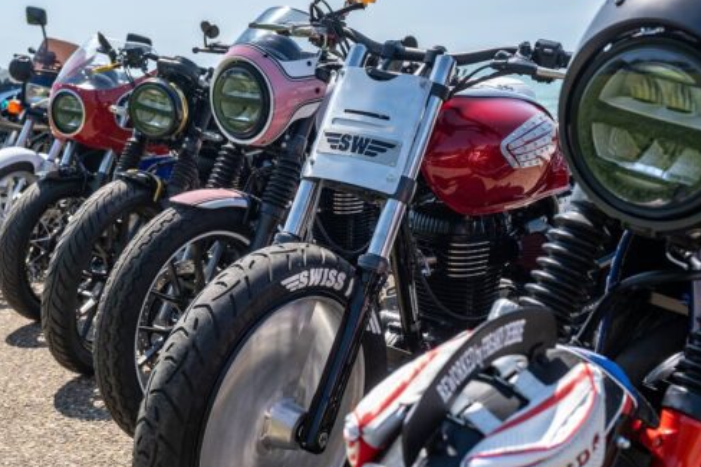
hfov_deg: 31.8
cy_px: 158
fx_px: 1226
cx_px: 282
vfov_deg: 21.5
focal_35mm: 63
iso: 50
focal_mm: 41
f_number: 5.6
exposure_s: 1/250
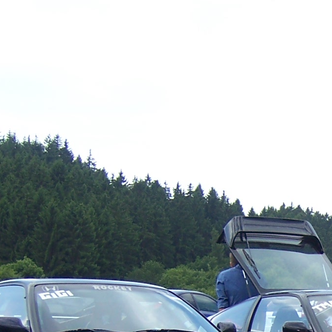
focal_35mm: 108
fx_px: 1172
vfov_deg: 15.7
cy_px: 360
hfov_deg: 15.2
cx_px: 466
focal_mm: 6.2
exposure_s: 1/500
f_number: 2.8
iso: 80
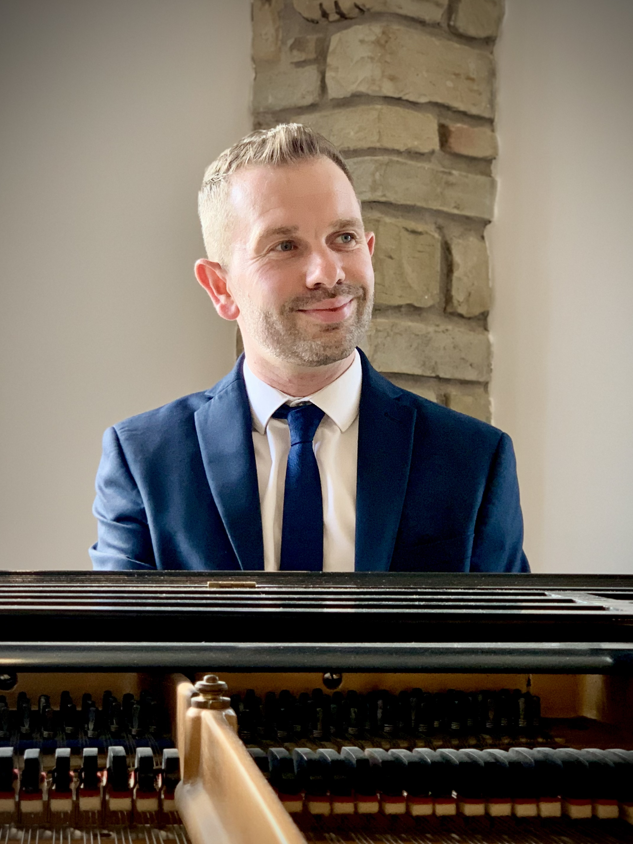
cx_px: 311
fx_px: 1341
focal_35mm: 55
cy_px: 441
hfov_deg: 26.6
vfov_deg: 34.9
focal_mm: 6
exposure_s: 1/105
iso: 125
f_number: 2.4
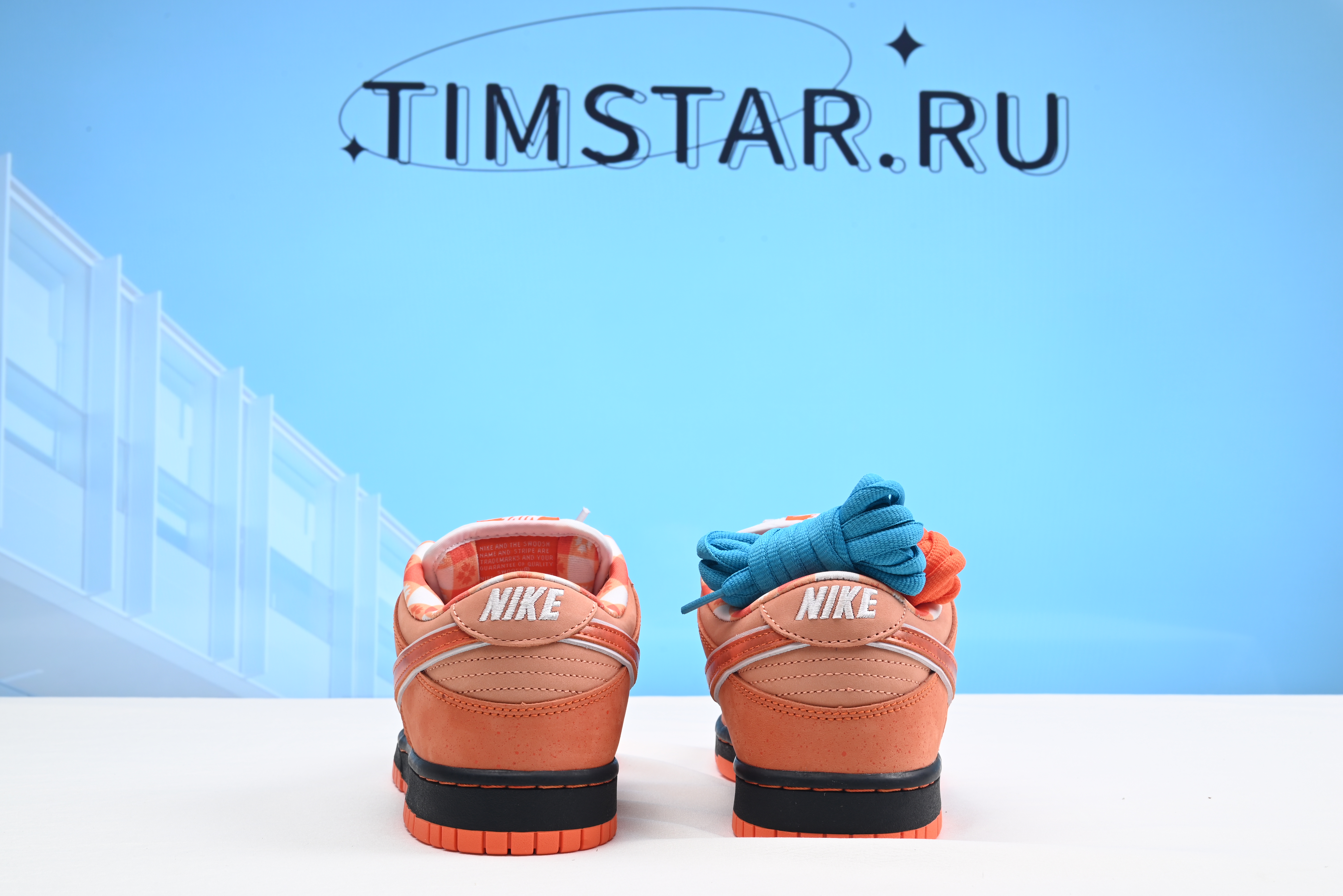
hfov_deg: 47.4
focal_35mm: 41
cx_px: 672
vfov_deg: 32.7
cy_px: 448
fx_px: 1530
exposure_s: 1/2
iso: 100
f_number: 16
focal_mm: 41
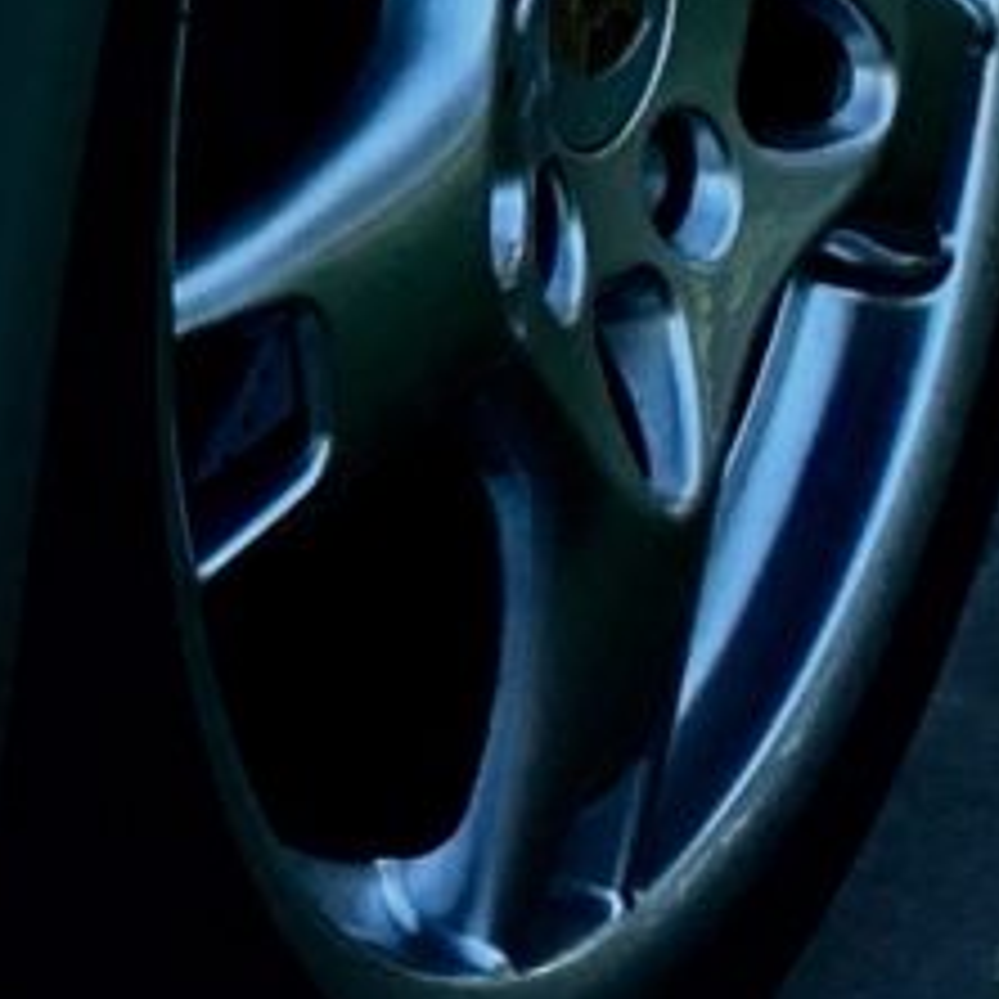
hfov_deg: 7.5
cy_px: -1107
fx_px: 6922
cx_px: -1629
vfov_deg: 7.8
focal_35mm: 212
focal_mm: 4.25
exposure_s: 1/815
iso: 25
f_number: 1.8
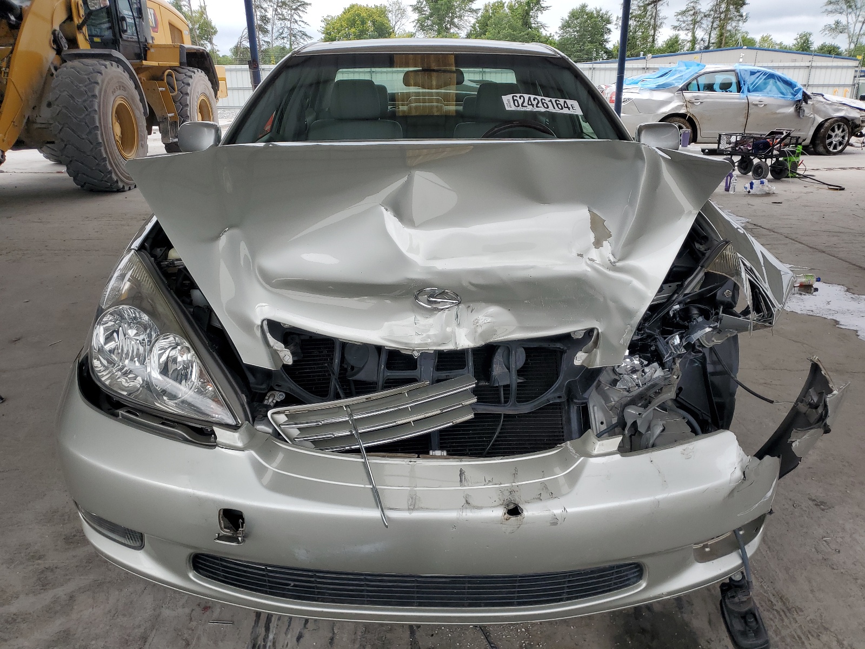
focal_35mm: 26
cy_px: 324
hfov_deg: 67.3
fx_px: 650
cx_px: 432
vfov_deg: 53.1
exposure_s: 1/833
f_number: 1.5
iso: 50
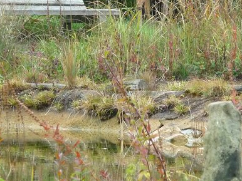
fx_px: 4276
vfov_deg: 2.4
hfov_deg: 3.2
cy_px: 66
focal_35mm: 612
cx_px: 131
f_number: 4.9
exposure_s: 1/125
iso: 400
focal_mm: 47
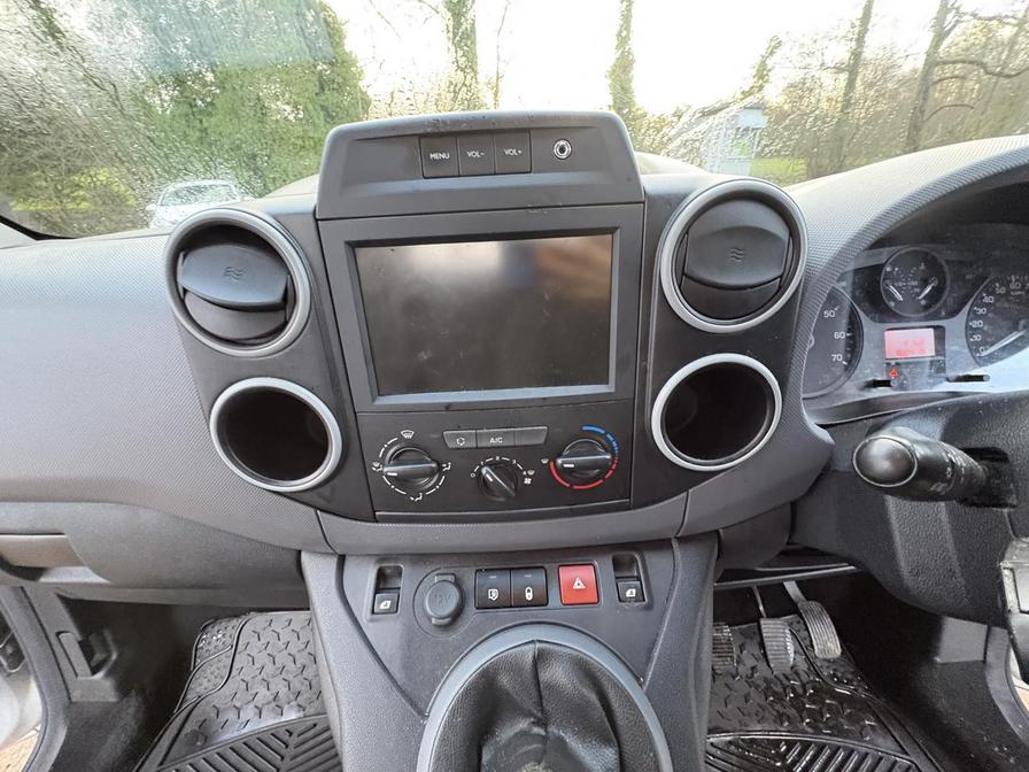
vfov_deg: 85.7
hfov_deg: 102.1
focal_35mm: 14
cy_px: 386
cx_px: 514
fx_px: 416
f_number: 2.2
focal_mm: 2.22
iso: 640
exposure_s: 1/60
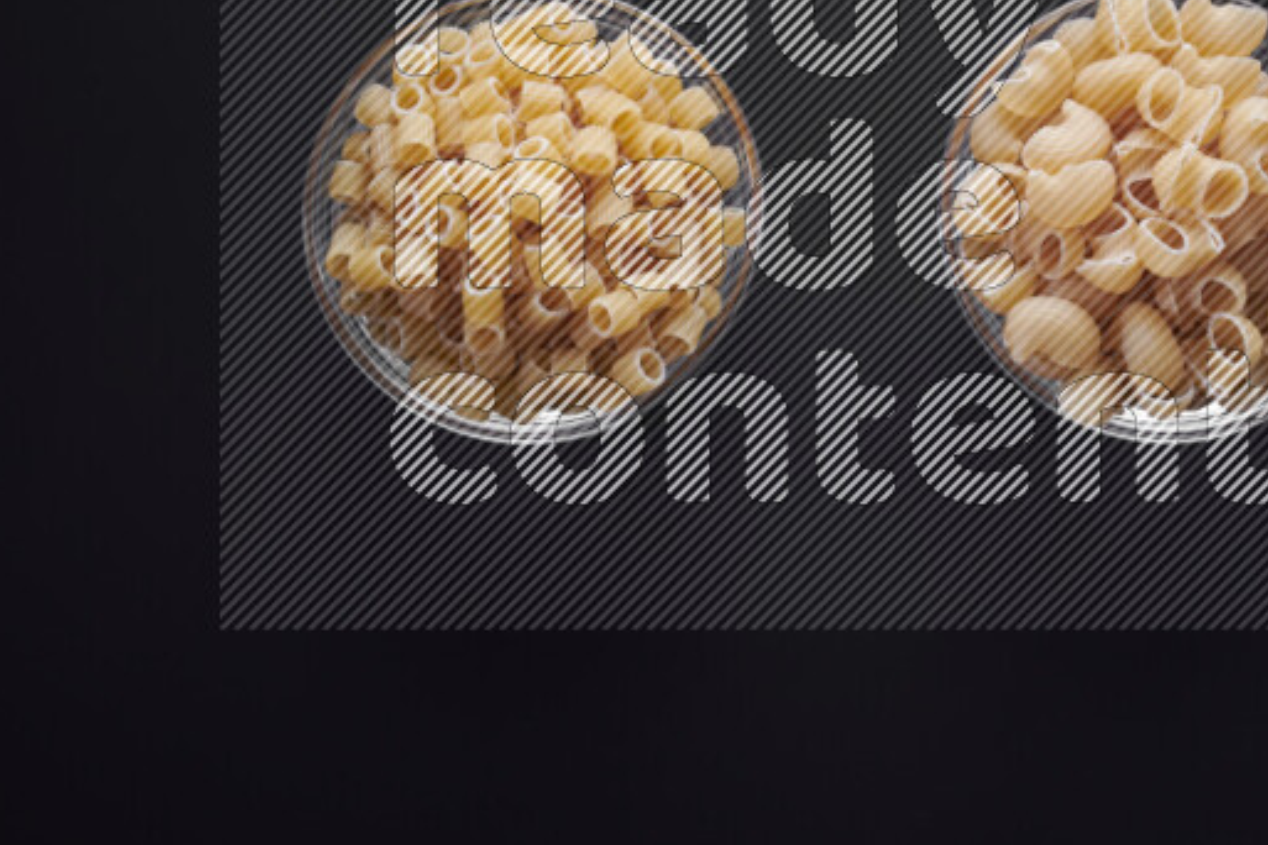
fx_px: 2747
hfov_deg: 25.9
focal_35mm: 78
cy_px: 205
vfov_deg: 17.4
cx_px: 835
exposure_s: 1/100
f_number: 8
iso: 100
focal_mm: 50
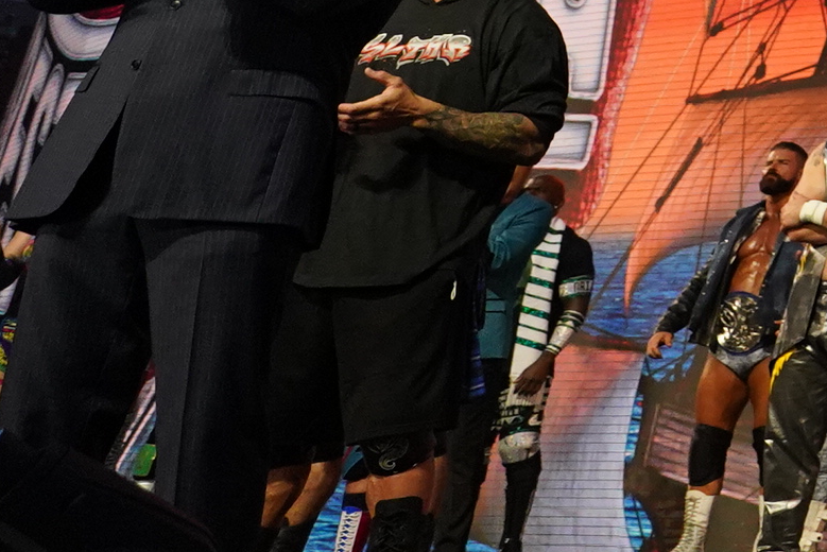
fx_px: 2321
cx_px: 2006
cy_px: -533
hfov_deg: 13.9
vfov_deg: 12.1
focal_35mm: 101
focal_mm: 20
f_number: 2.8
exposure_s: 1/1000
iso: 2500
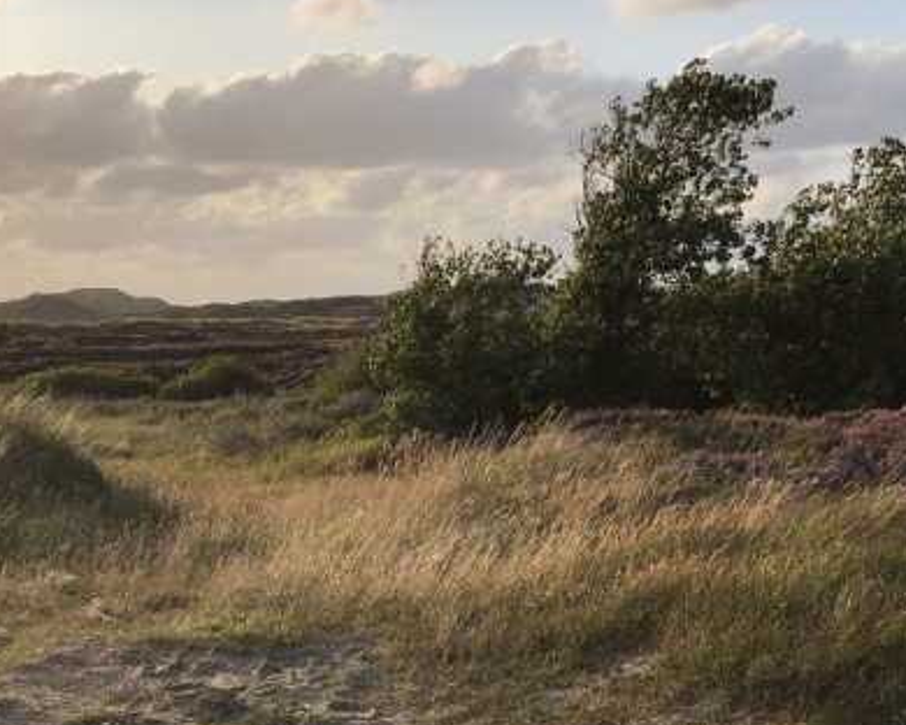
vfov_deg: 27.1
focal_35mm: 56
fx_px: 1502
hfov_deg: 33.4
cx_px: 583
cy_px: 304
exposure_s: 1/2288
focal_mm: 4
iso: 20
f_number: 1.8
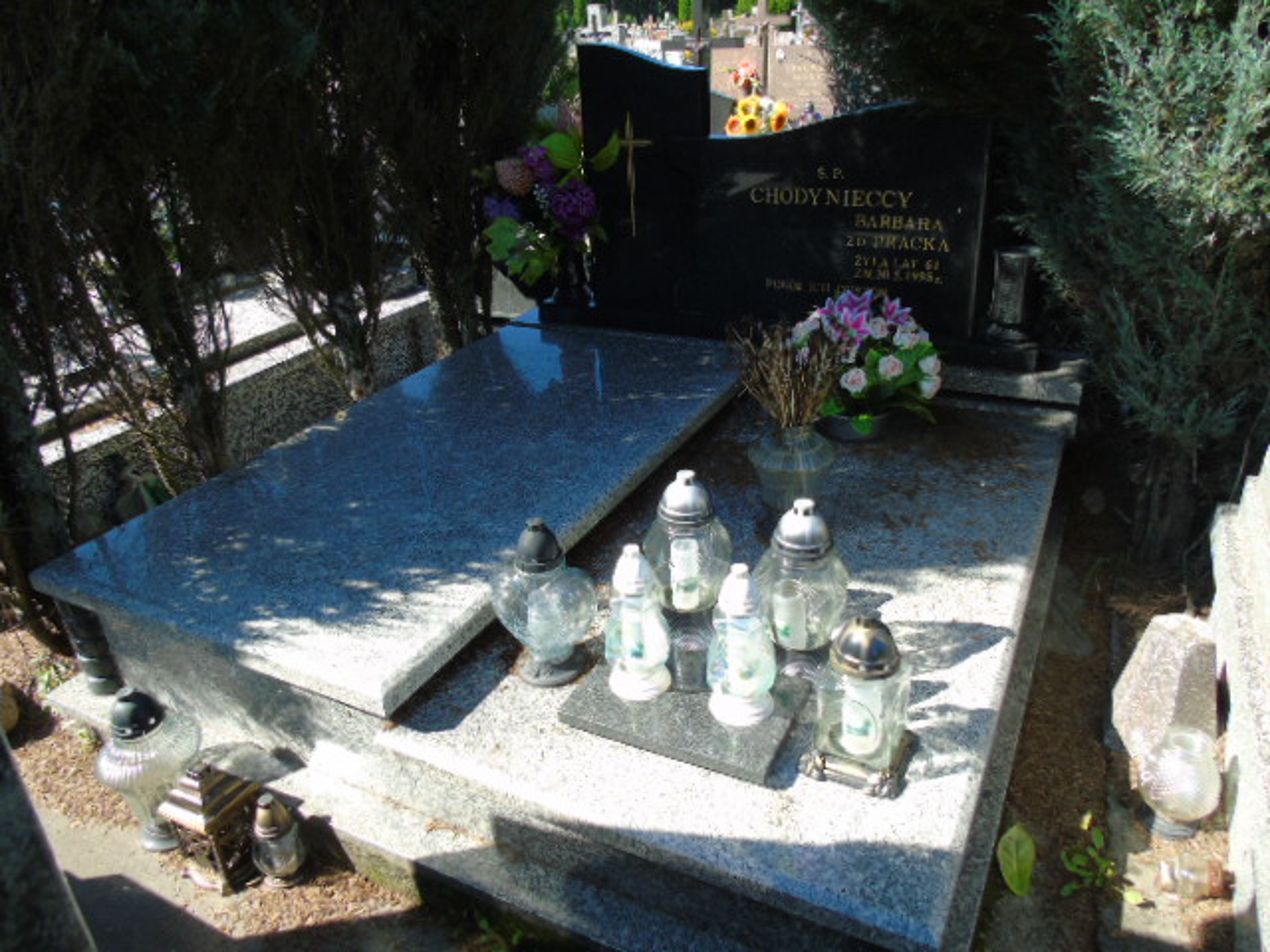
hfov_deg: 69.4
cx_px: 635
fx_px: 917
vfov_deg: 54.9
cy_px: 476
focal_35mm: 25
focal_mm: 4.4
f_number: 3.4
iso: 80
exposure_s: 1/250
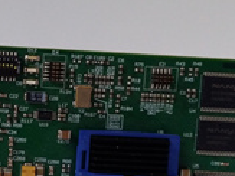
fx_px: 563
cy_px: 116
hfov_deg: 22.9
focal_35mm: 83
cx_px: 17
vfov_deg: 17.7
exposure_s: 1/33
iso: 373
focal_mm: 3.79
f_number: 2
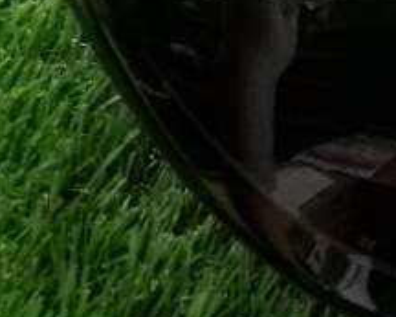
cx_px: 493
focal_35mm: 81
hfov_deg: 21.6
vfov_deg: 18.7
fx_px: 950
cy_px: 48
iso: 800
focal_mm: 5.1
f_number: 3.9
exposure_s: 1/34
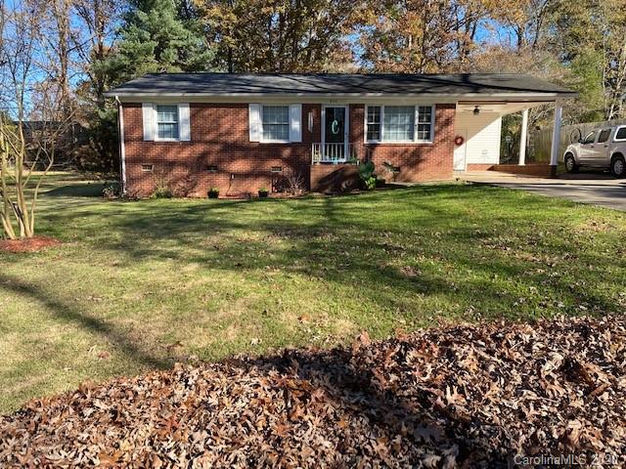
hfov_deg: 67.3
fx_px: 470
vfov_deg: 53.1
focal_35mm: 26
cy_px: 234
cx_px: 313
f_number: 1.8
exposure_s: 1/772
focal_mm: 4.25
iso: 32
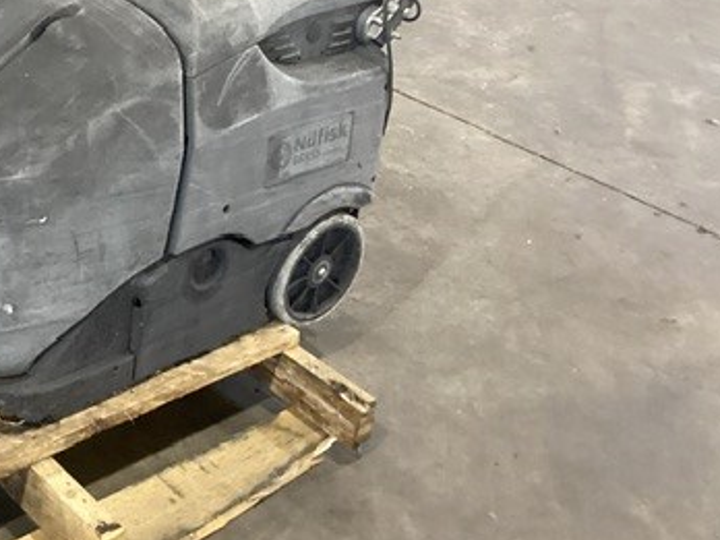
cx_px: 103
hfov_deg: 32.5
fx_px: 1186
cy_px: 118
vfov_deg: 25.3
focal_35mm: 57
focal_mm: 3.3
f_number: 2.4
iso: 400
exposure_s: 1/40
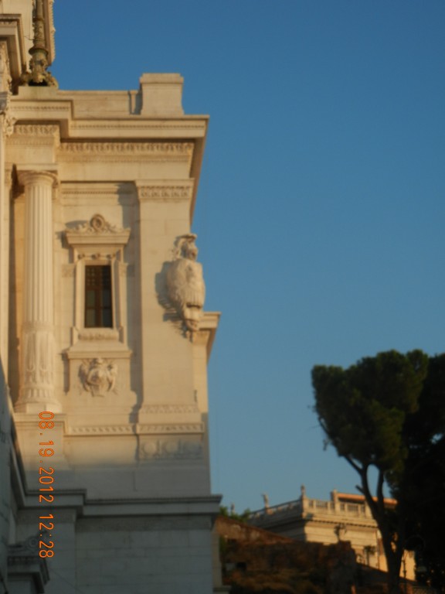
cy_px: 297
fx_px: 1525
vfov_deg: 22.0
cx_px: 222
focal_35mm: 89
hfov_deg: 16.6
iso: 160
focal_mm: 16
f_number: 4.4
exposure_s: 1/703
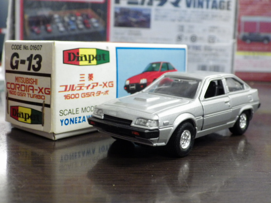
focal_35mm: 50
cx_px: 136
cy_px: 102
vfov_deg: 29.1
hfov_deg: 38.2
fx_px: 391
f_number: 3.8
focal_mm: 9
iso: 800
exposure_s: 1/30
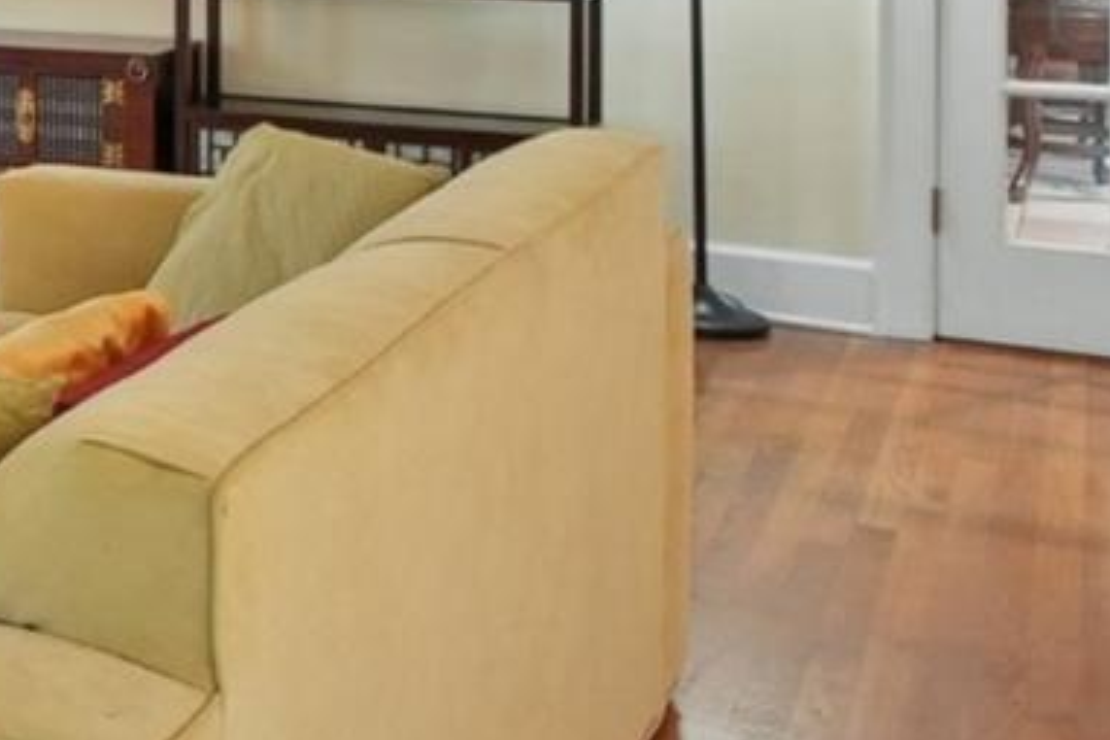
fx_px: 1819
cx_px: -653
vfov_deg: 21.0
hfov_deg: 24.4
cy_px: -216
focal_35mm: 59
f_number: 9
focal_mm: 10
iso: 1250
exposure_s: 1/10
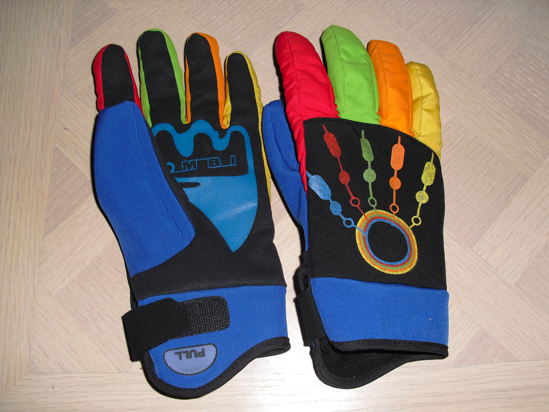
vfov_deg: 39.7
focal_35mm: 36
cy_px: 206
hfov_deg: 51.4
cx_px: 274
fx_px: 571
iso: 100
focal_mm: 6.3
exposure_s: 1/60
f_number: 3.1
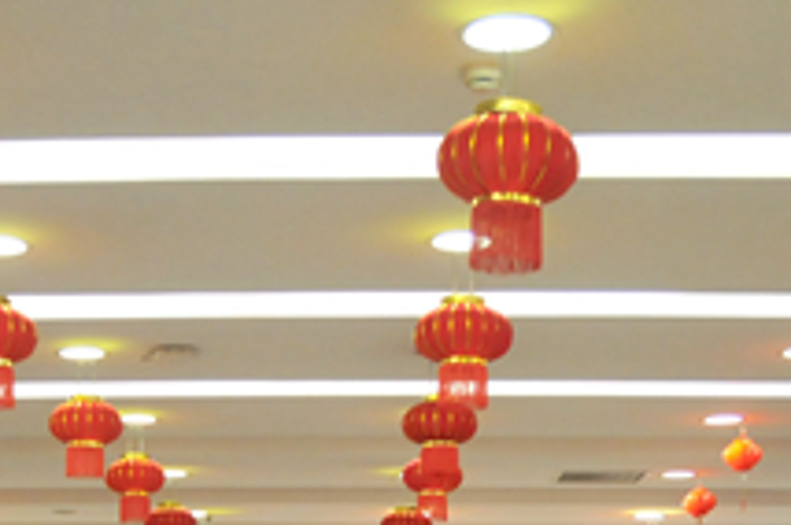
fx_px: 3335
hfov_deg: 13.5
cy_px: 754
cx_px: 240
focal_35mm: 152
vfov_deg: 8.8
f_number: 4.5
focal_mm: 32
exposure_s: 1/80
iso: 800
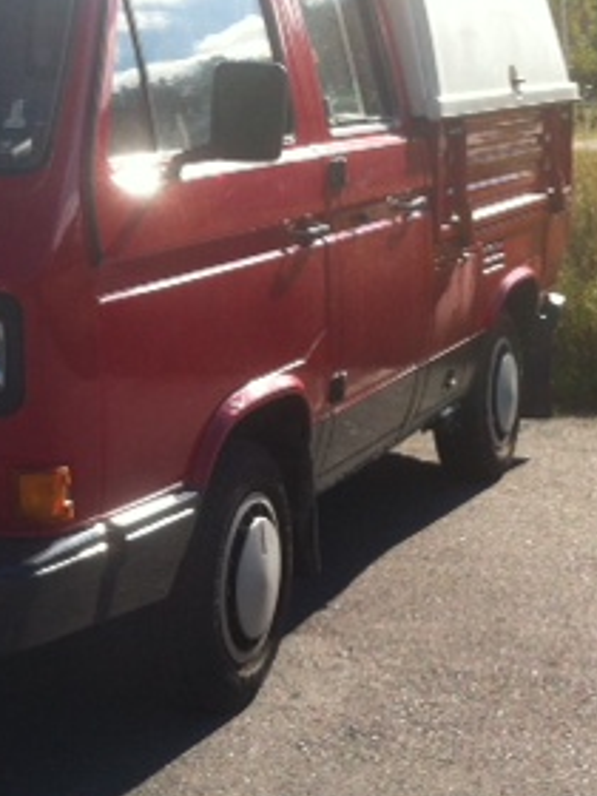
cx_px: 6
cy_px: 290
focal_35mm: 80
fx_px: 1840
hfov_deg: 18.0
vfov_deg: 24.3
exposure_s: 1/887
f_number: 2.8
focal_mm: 3.85
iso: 80
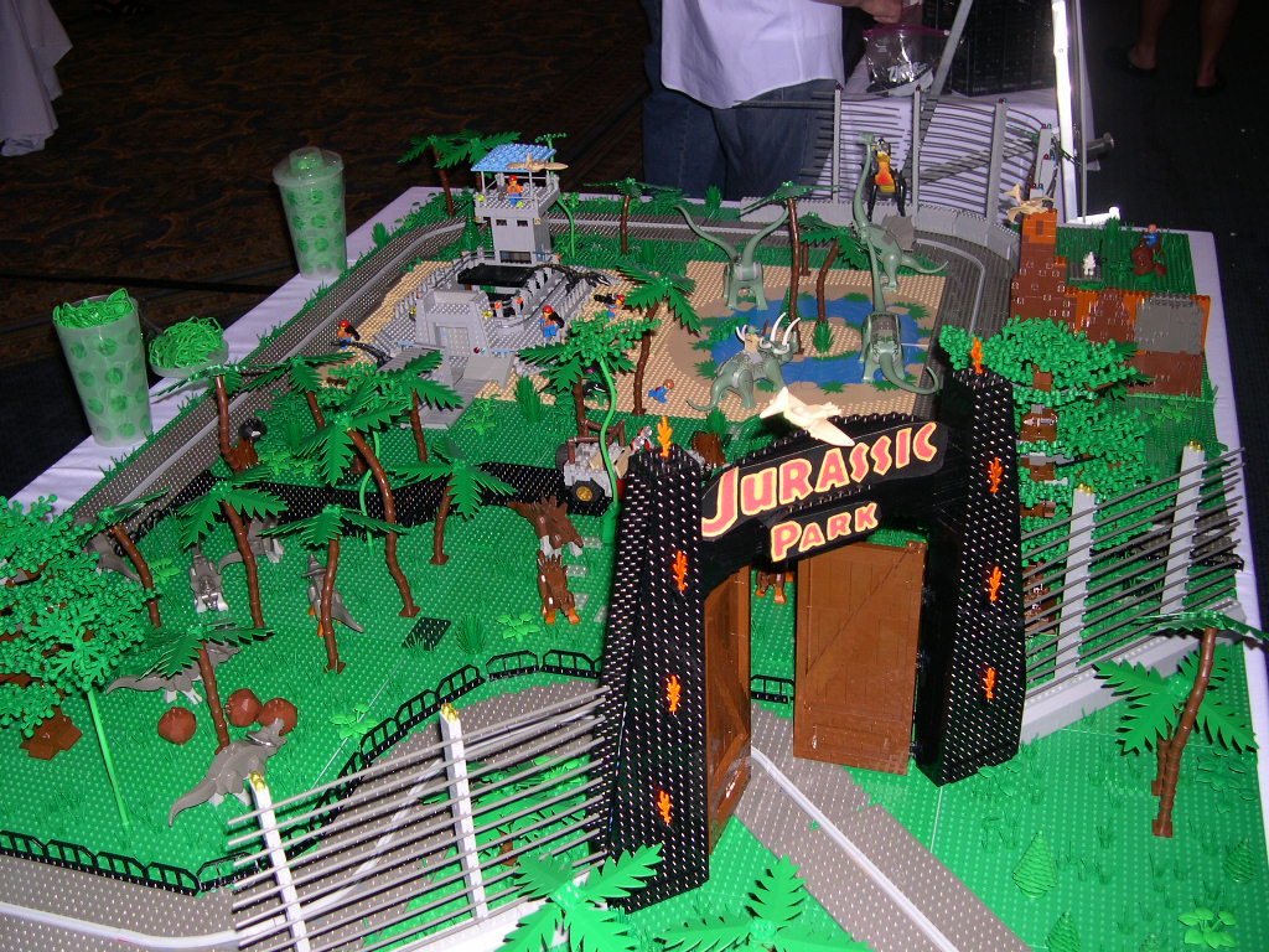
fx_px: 1393
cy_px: 476
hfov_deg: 49.0
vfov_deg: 37.7
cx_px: 634
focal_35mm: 38
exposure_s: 1/60
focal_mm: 8
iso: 100
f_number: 2.8
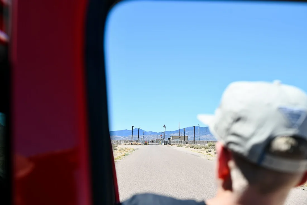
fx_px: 409
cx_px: 154
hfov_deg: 41.1
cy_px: 102
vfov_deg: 28.1
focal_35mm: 48
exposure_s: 1/160
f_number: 6.3
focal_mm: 48
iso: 100
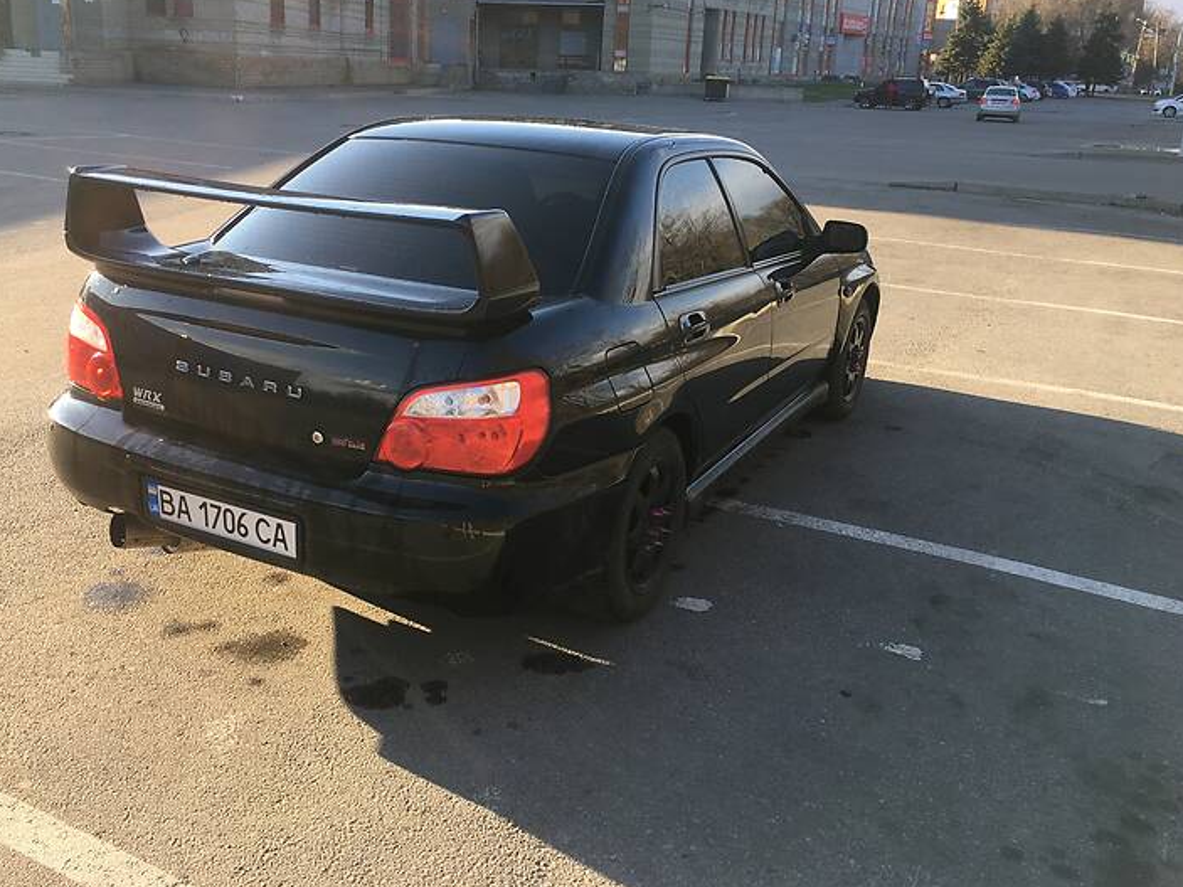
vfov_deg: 42.9
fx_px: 1128
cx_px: 528
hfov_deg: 55.2
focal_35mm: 33
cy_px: 401
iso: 25
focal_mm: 4.2
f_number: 2.2
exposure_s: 1/285
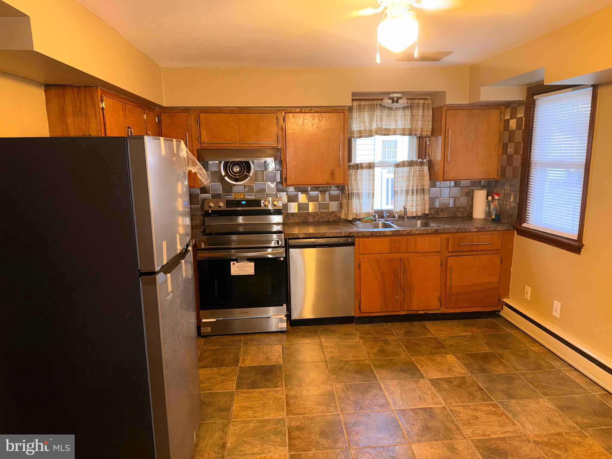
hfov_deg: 71.6
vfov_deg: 56.8
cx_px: 306
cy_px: 230
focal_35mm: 24
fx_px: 424
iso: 64
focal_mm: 6.76
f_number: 1.78
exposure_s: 1/15
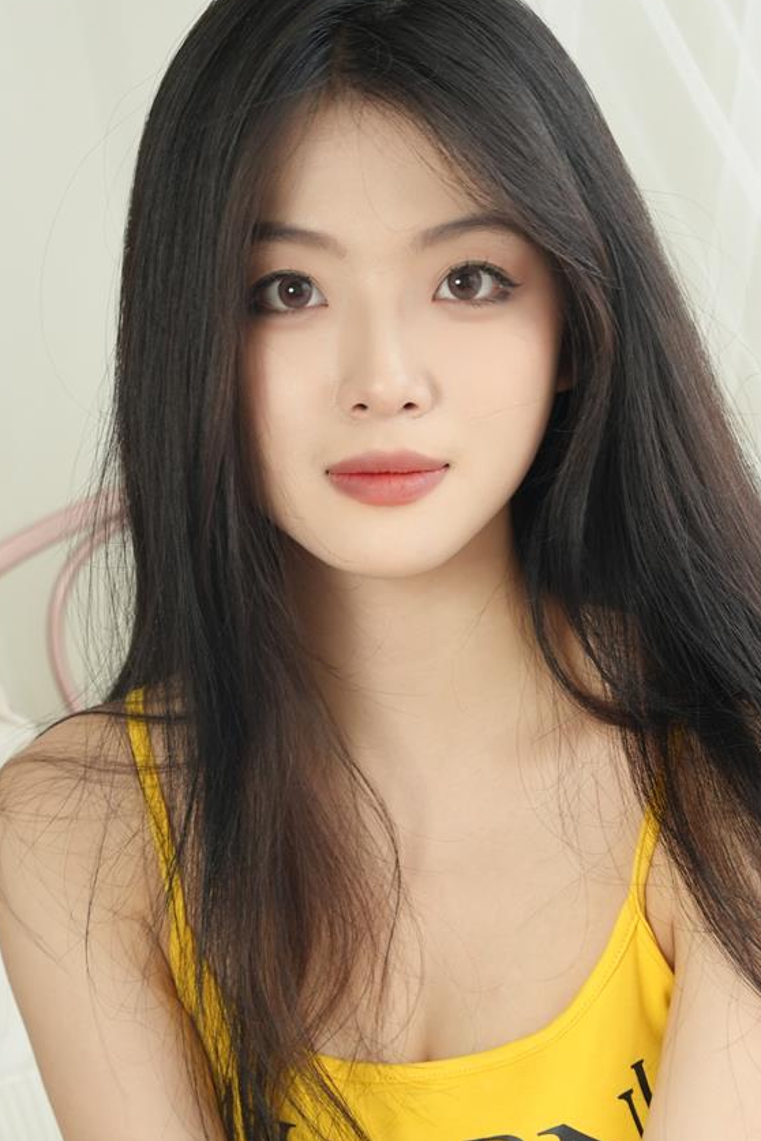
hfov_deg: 11.6
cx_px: 488
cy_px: 1262
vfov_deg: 16.7
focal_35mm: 119
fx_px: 3757
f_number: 4.5
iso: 200
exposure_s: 1/50
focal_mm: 47.2
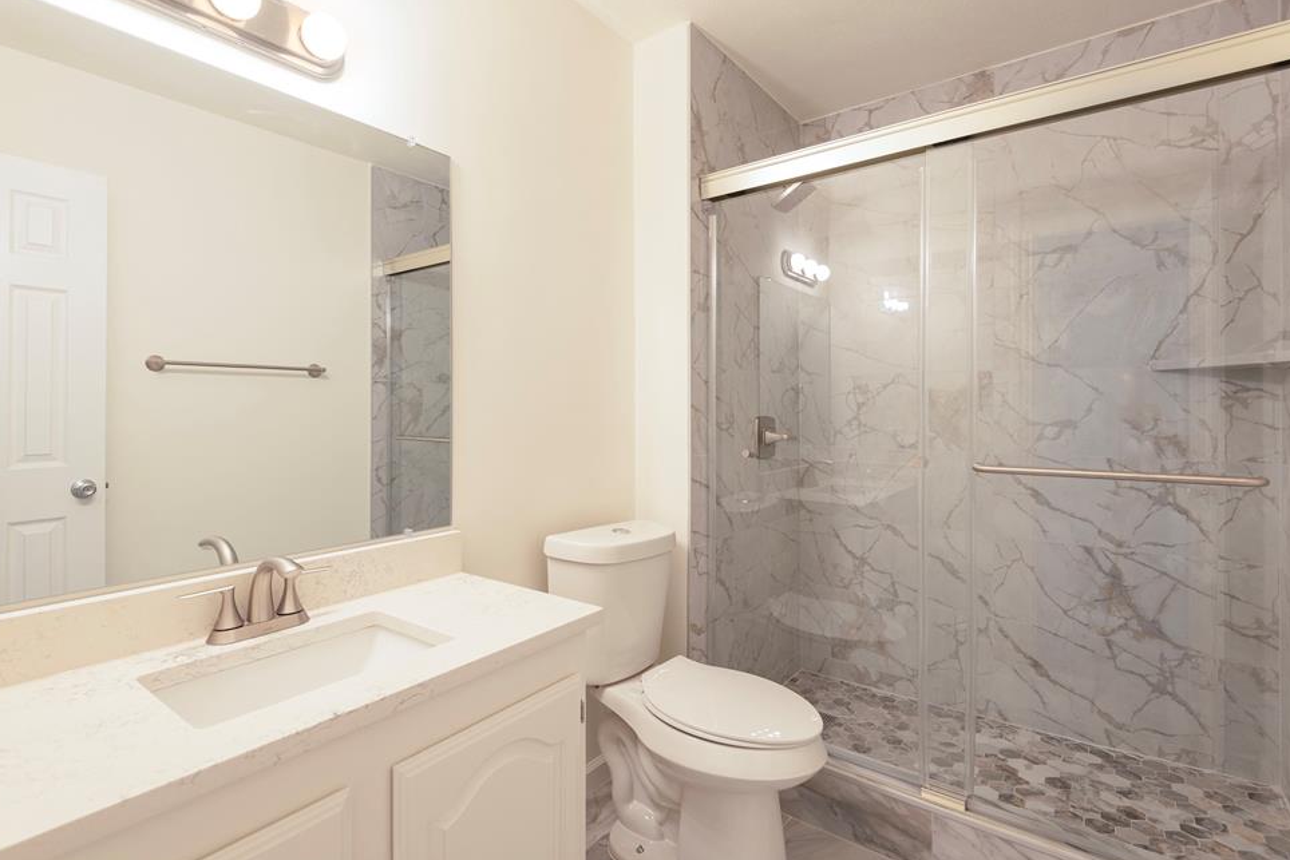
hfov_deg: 93.3
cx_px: 642
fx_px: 609
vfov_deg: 70.4
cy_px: 410
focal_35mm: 17
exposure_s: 1/2.5
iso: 100
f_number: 7.1
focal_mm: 16
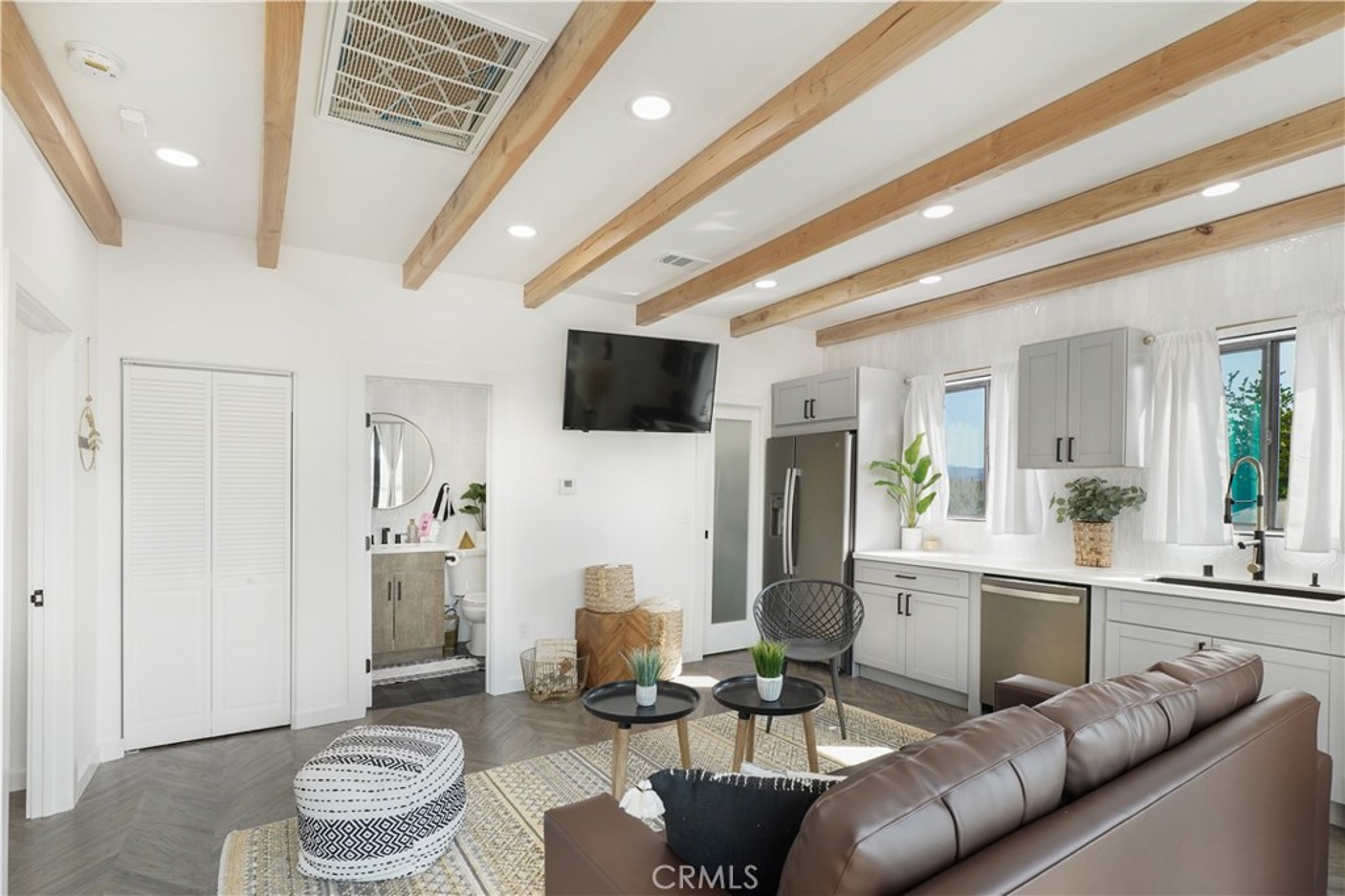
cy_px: 448
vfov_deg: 72.0
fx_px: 616
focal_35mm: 16
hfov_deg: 95.0
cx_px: 672
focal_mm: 11
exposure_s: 1/160
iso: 400
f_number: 6.3
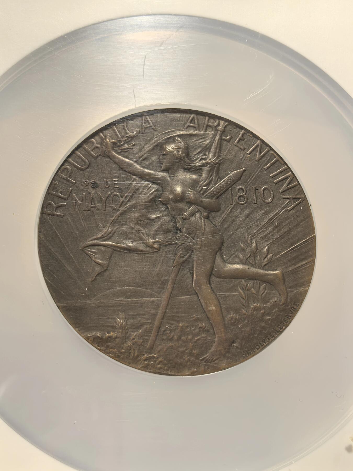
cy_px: 236
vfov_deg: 35.5
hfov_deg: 27.0
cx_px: 176
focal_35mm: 54
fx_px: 734
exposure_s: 1/50
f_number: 2
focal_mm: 6.98
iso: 160
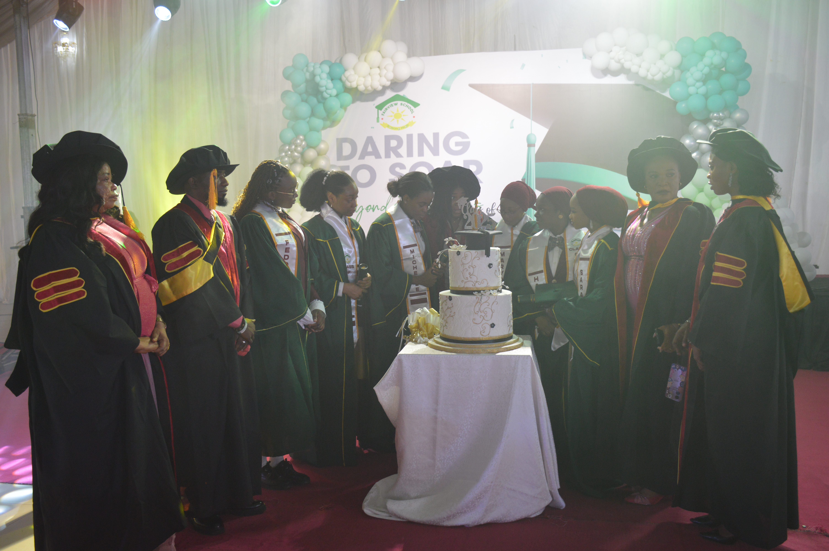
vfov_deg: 39.9
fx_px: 759
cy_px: 276
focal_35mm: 33
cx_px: 414
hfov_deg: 57.3
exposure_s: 1/60
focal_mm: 22
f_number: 3.5
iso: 640
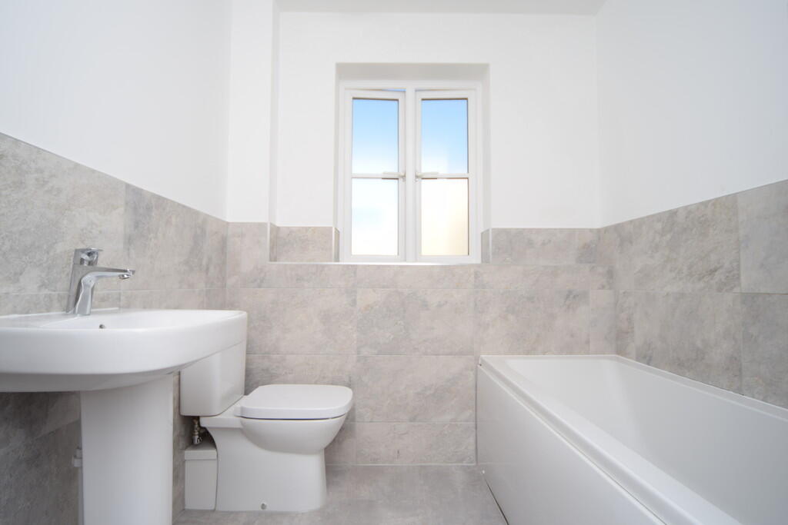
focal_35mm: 18
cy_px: 262
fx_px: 394
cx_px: 394
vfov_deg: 67.4
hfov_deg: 90.0
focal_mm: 12
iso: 100
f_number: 5
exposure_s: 1/200
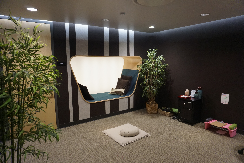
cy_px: 82
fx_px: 163
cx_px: 122
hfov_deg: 73.7
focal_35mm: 24
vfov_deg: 53.1
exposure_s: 1/160
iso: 1600
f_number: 4
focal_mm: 16
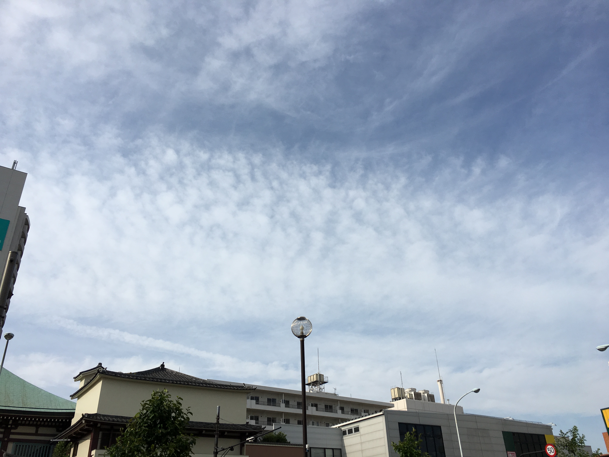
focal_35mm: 29
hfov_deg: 61.7
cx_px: 304
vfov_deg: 48.2
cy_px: 228
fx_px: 510
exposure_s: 1/2481
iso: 25
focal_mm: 4.15
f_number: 2.2
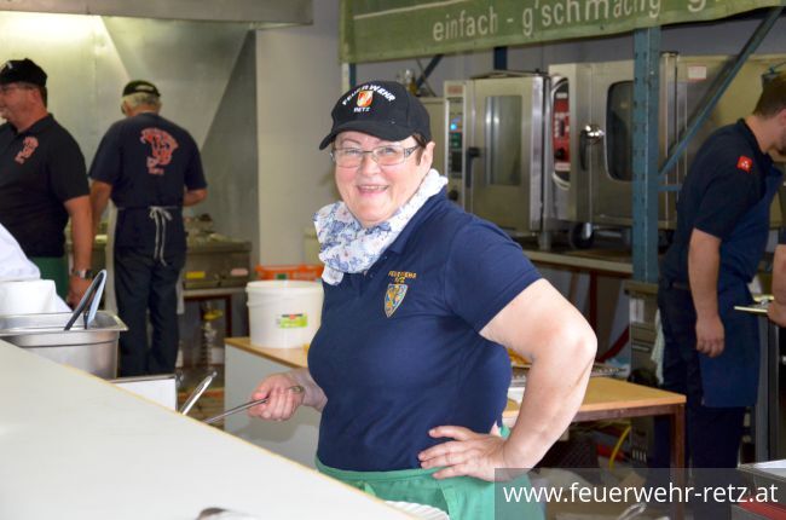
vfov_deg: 18.1
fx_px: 1634
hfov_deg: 27.1
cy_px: 260
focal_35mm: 75
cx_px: 393
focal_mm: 50
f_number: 5
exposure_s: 1/60
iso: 2000
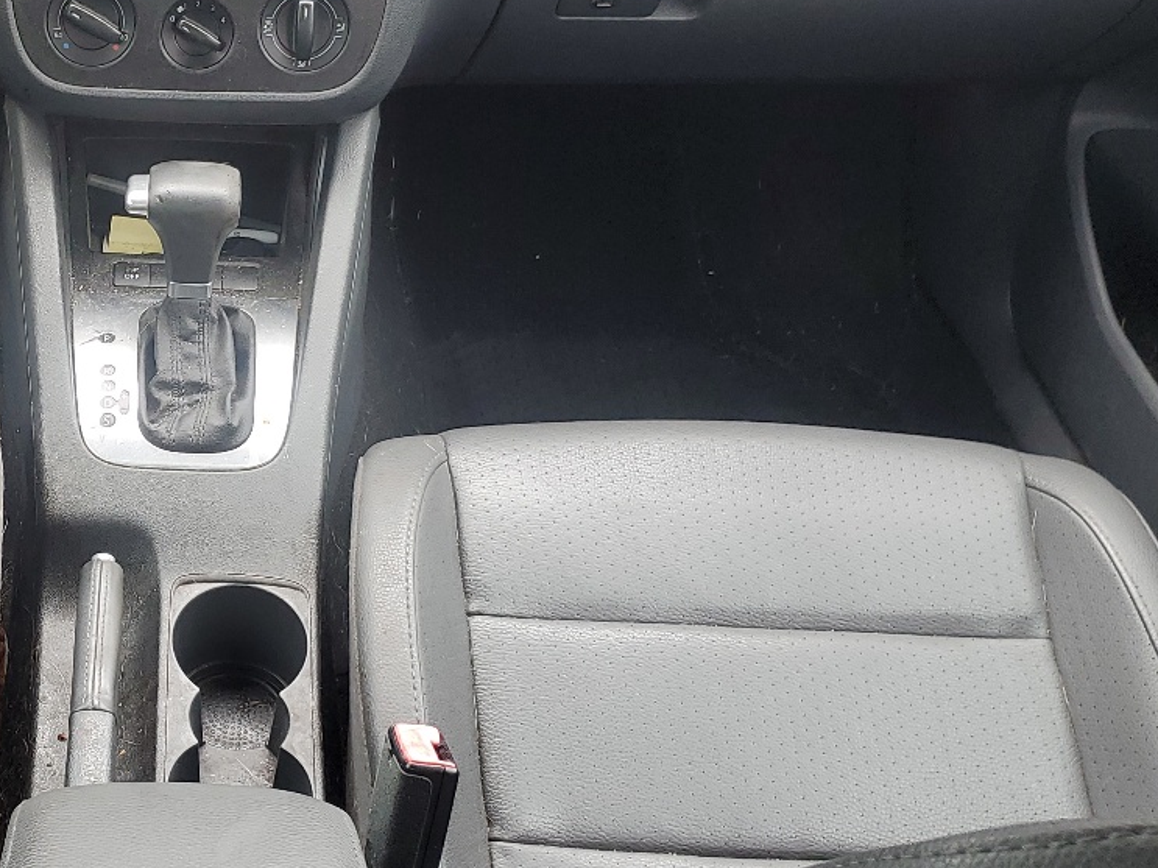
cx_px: 187
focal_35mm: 56
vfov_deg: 26.1
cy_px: 438
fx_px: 1873
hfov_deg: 33.1
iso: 50
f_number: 1.5
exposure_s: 1/154
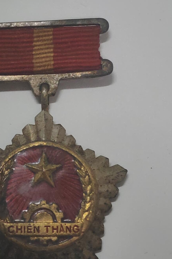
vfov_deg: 21.0
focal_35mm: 97
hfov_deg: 14.1
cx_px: 49
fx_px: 695
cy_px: 137
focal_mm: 5.52
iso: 500
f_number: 1.95
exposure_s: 1/33
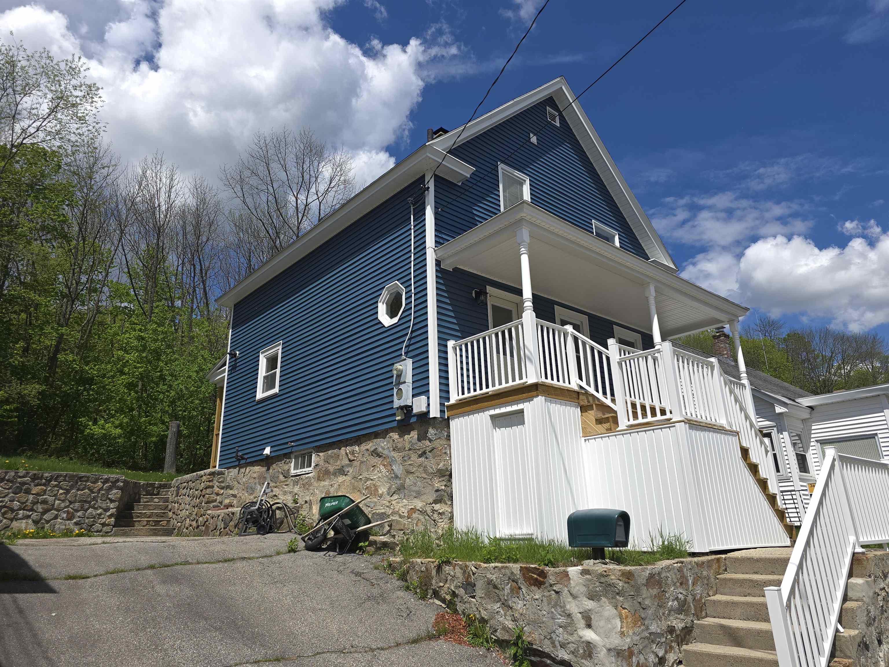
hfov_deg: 73.9
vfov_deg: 58.9
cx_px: 444
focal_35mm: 23
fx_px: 591
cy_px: 334
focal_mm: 6.3
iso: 12
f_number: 1.7
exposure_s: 1/738
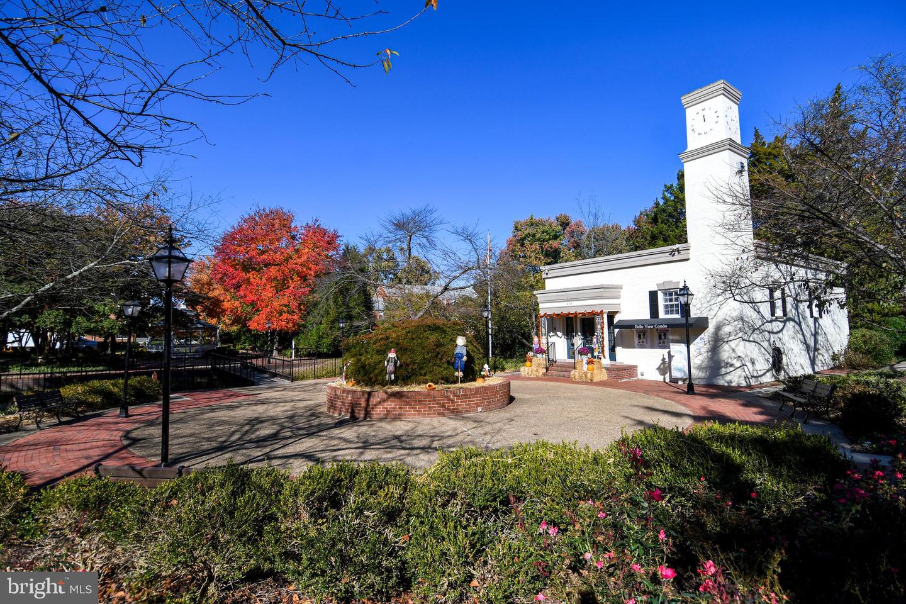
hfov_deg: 90.0
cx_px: 453
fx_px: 453
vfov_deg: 67.4
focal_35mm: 18
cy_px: 302
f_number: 4.5
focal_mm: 12
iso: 125
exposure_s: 1/1250
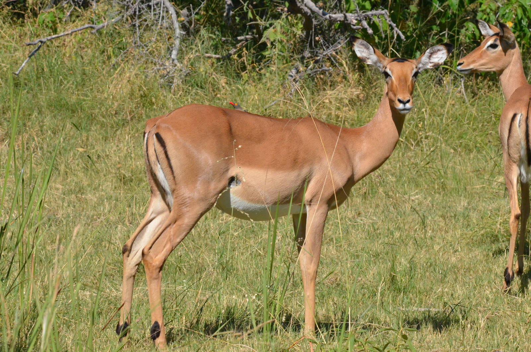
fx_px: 3312
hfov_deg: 9.2
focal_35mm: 225
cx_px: 266
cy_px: 176
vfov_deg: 6.1
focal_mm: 150
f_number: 13
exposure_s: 1/2500
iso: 2500
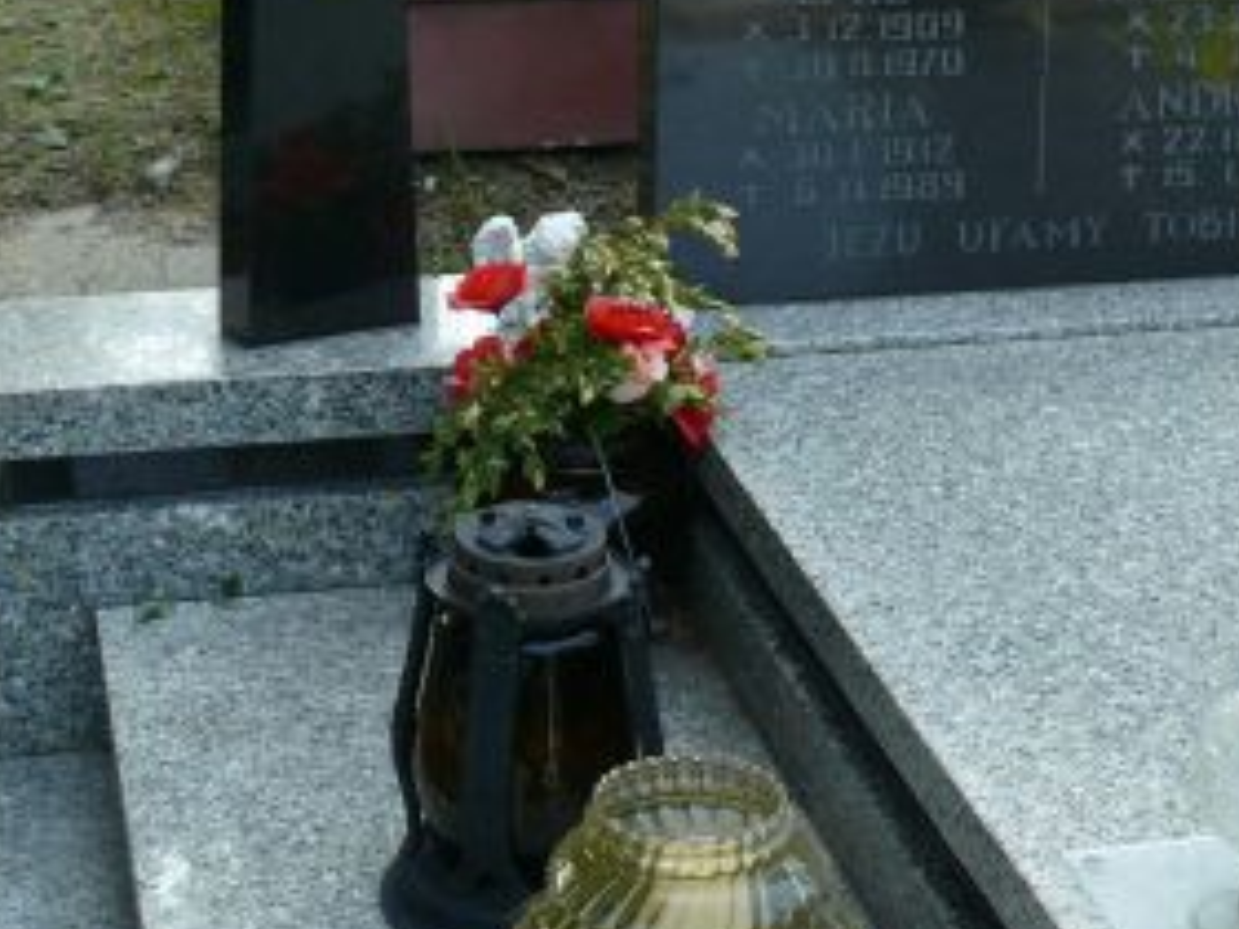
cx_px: 1164
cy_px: 288
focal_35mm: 80
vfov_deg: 18.4
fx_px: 2863
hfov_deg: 23.6
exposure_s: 1/100
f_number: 4
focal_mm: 7.4
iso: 100
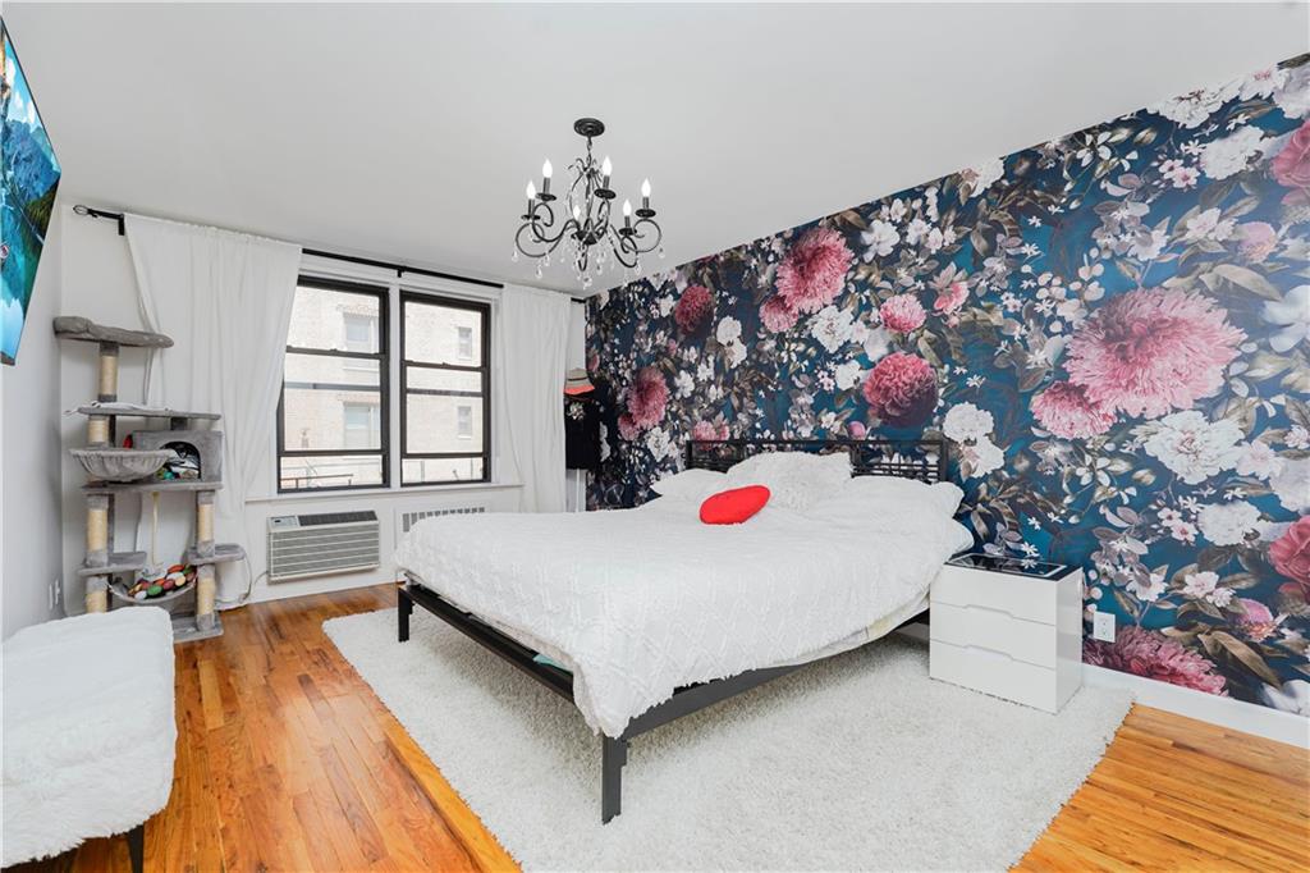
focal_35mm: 16
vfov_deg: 73.7
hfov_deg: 96.8
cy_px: 436
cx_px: 655
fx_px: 582
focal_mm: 16
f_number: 5.6
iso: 100
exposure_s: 1/60
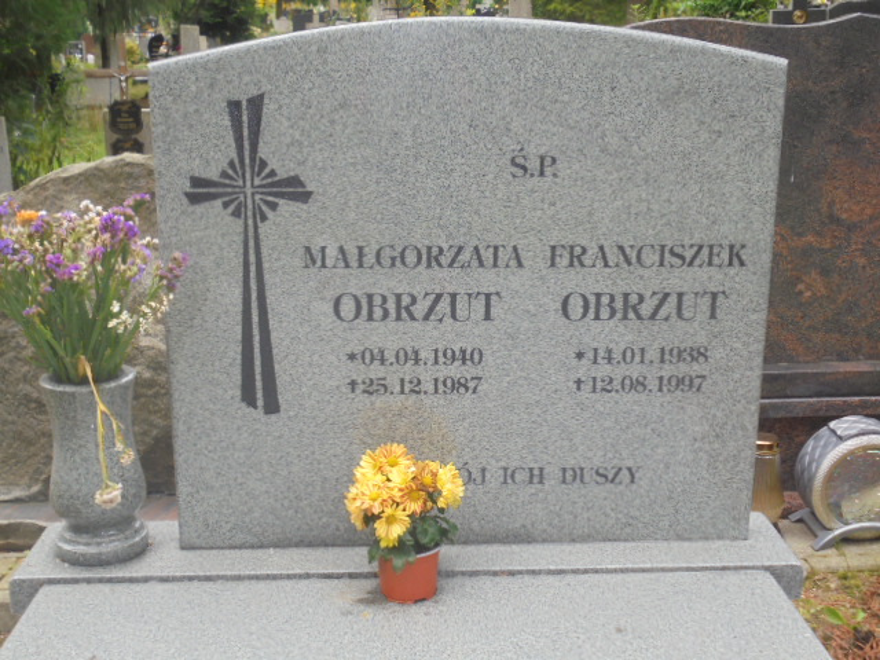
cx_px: 440
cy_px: 330
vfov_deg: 33.6
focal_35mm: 43
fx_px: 1093
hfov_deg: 43.9
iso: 100
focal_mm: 7.8
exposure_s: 1/40
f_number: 4.5
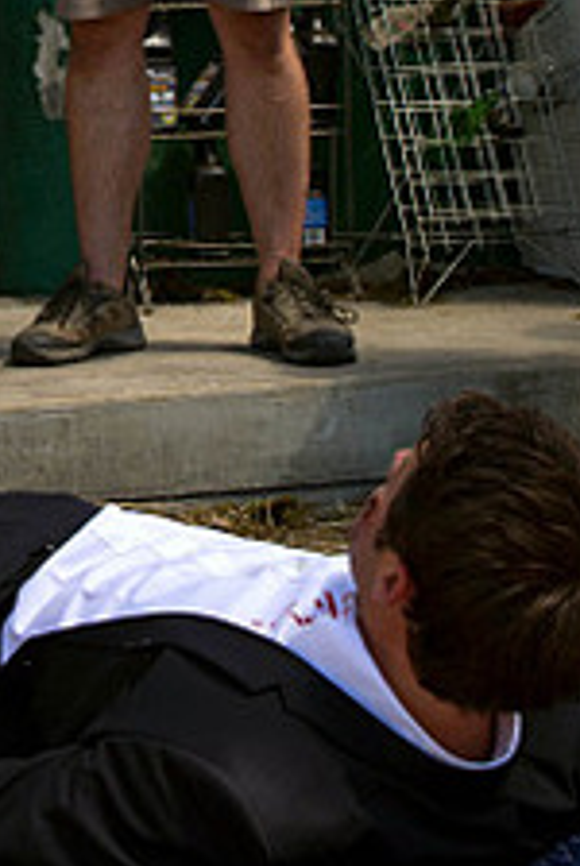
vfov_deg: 16.9
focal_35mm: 118
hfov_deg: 11.3
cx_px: -182
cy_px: -35
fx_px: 2843
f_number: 10
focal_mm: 34
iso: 200
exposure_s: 1/160
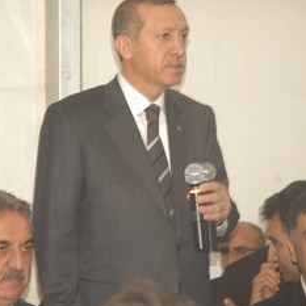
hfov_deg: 10.2
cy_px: 112
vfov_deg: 10.2
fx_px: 1720
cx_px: 113
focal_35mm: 172
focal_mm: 70
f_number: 4.5
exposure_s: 1/60
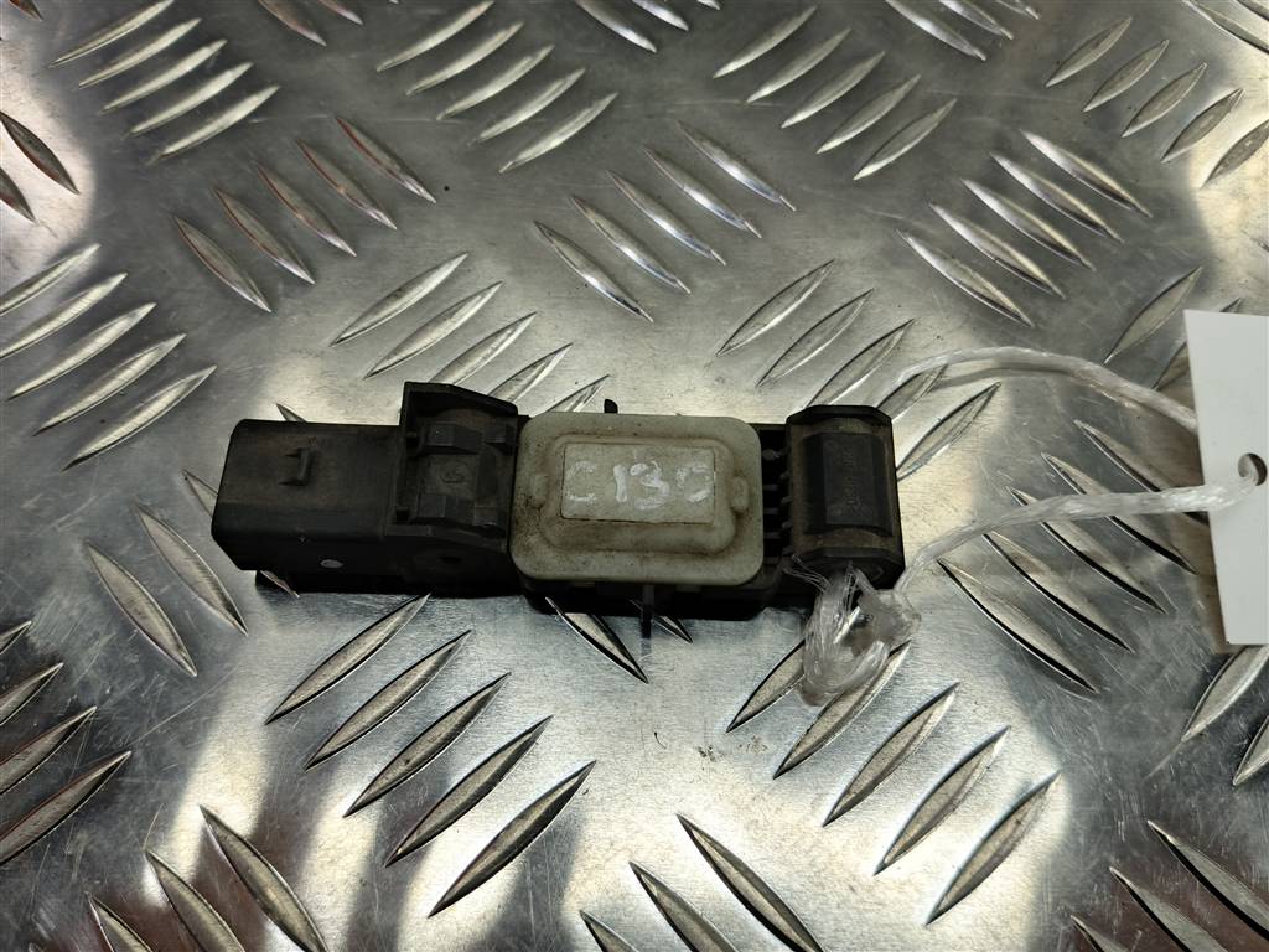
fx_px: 990
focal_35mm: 27
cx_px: 634
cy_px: 476
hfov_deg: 65.3
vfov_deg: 51.4
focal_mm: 4.11
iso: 125
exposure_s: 1/66.7
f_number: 1.6
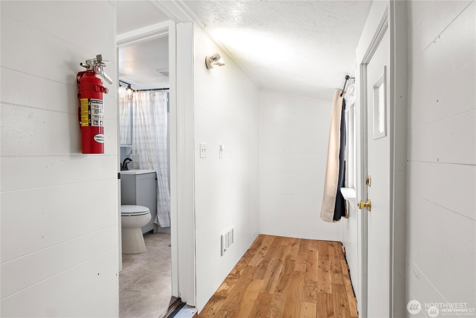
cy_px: 159
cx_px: 238
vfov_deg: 59.6
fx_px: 278
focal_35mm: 21
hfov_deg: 81.2
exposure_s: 1/10
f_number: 4.5
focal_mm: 14
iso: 100
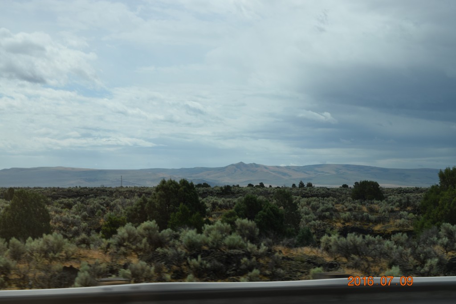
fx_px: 1045
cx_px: 228
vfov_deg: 16.5
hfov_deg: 24.6
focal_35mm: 82
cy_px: 152
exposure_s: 1/500
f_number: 11
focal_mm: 55
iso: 200
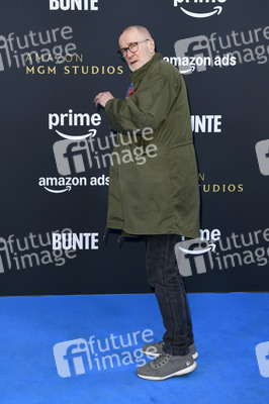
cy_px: 202
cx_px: 134
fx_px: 494
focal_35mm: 44
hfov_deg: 30.5
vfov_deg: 44.5
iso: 400
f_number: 4
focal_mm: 44
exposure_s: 1/500
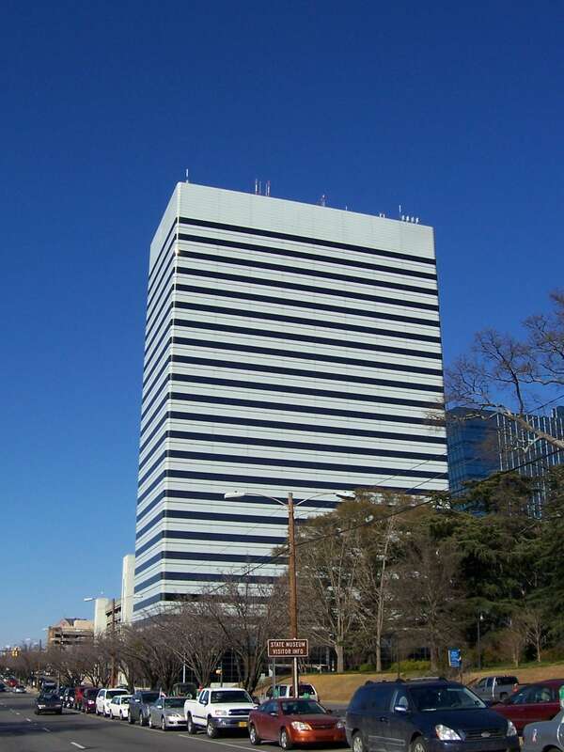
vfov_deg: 54.0
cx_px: 282
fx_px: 739
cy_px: 376
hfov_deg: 41.8
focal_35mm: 34
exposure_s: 1/750
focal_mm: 5.6
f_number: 5.6
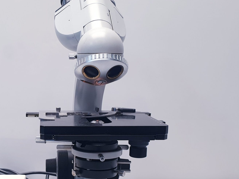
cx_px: 55
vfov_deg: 28.1
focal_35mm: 51
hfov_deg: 36.5
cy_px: 138
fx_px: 352
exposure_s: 1/50
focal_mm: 4.3
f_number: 2.4
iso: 64
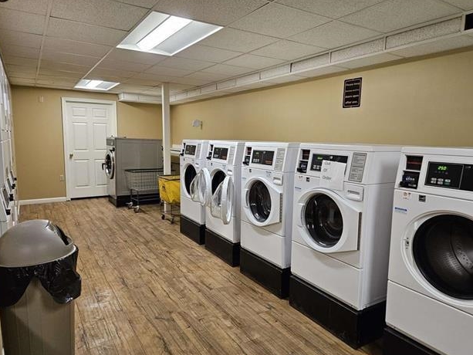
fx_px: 328
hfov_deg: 71.6
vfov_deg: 56.8
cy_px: 176
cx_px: 239
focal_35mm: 24
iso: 250
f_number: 1.8
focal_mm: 5.4
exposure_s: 1/120
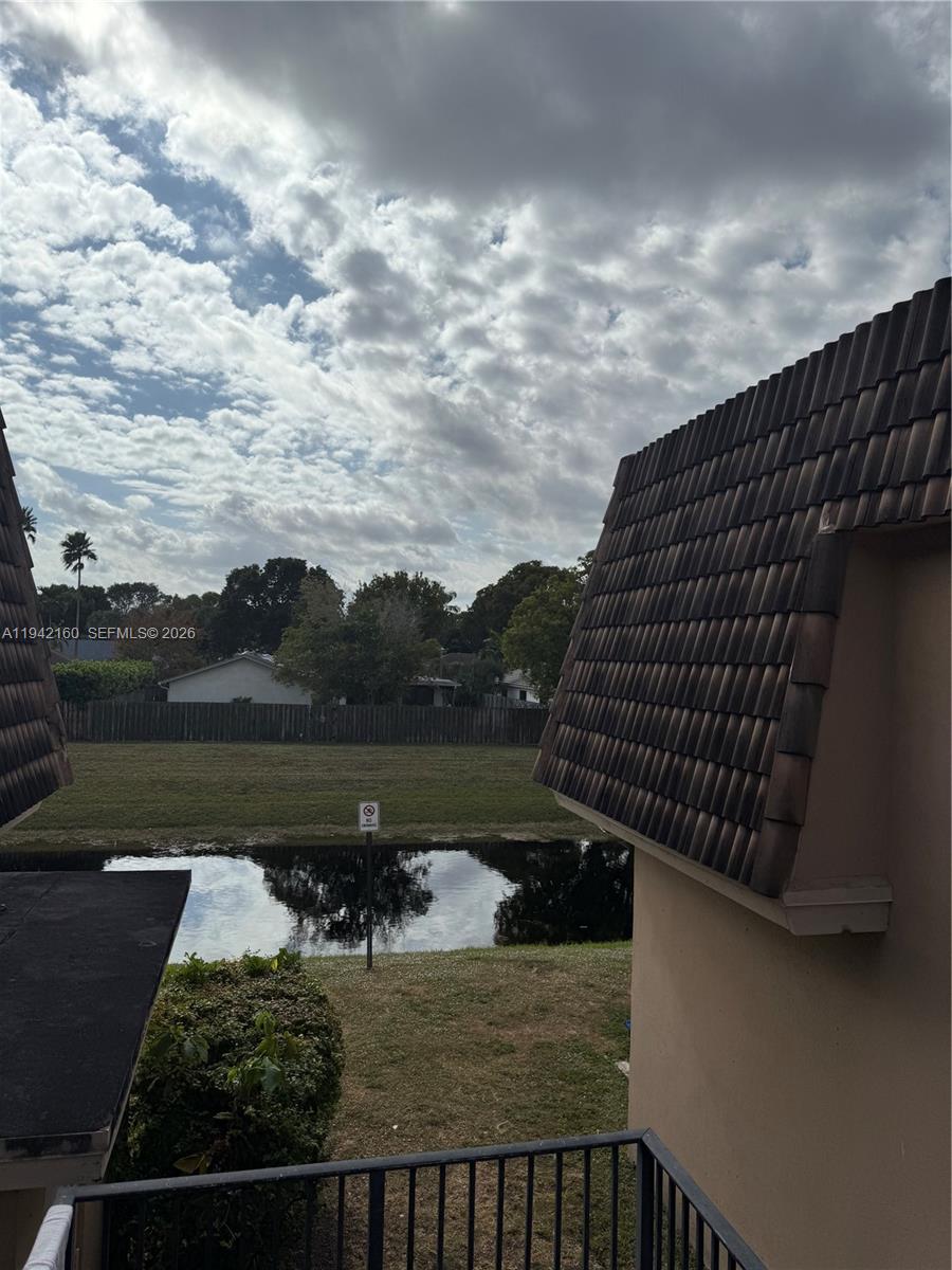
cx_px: 476
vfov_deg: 71.6
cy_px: 635
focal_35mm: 24
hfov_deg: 56.8
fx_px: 880
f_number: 1.78
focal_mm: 6.76
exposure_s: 1/14286
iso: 50
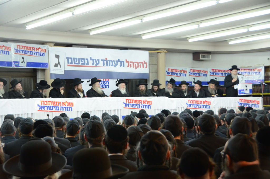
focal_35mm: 63
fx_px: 471
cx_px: 135
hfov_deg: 32.0
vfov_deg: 21.5
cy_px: 90
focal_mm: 42
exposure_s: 1/60
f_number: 4.5
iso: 1600
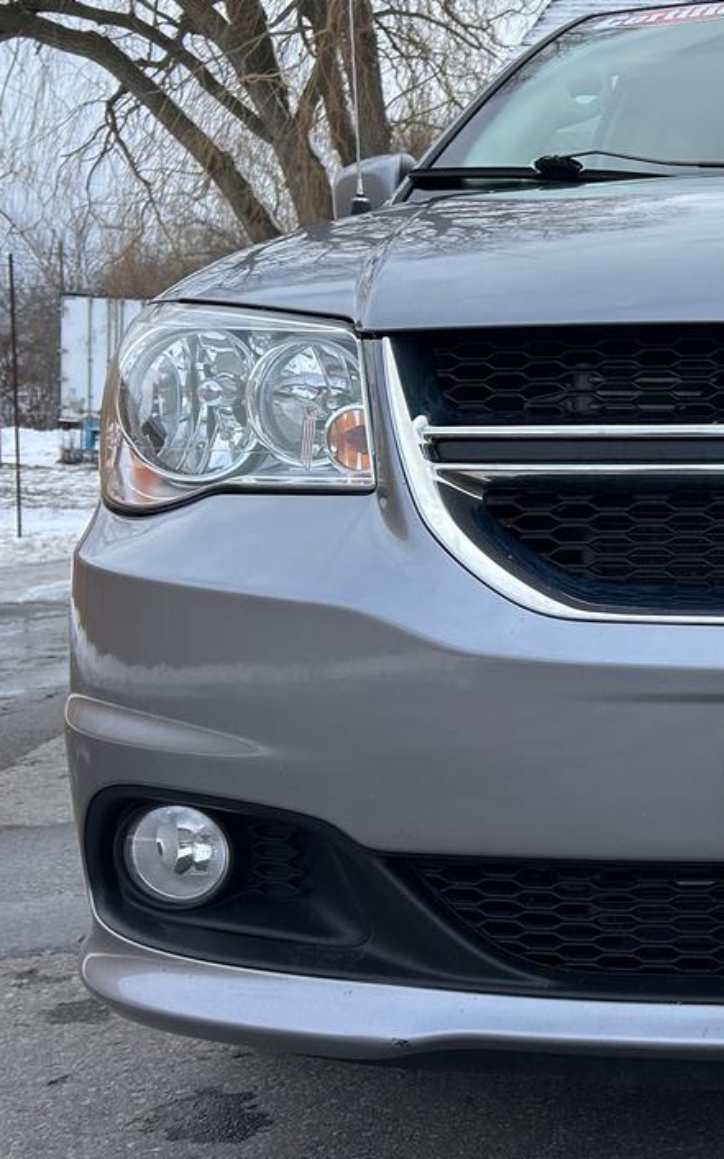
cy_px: 580
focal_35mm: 50
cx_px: 983
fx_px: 1579
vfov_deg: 40.3
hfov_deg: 22.6
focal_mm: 5.7
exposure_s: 1/2915
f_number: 1.5
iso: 50
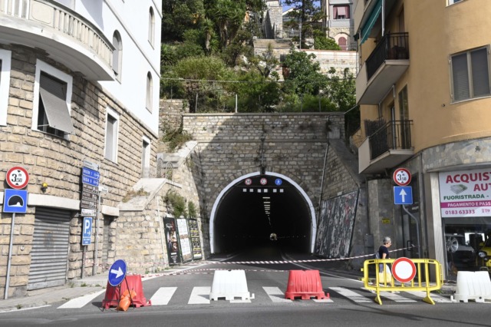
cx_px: 246
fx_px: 477
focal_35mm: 35
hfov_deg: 54.5
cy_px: 164
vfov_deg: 37.8
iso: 1600
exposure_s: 1/800
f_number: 14
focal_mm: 35
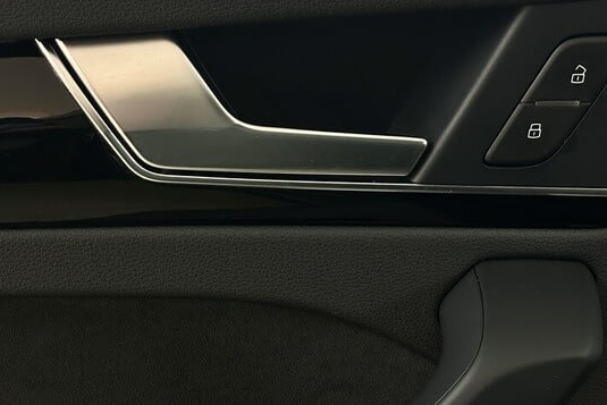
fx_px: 1417
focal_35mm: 84
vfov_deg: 16.1
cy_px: 338
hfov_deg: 24.1
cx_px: 246
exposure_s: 1/33
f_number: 1.78
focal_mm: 6.86
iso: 250
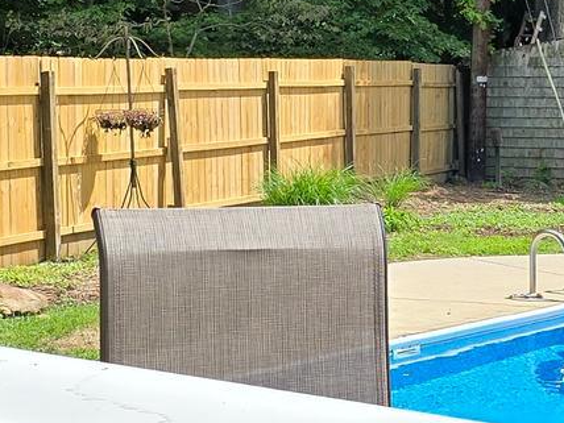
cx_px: 461
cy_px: 233
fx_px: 1792
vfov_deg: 13.5
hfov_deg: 17.7
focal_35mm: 110
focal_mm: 6.3
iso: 12
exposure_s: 1/861
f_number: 1.7
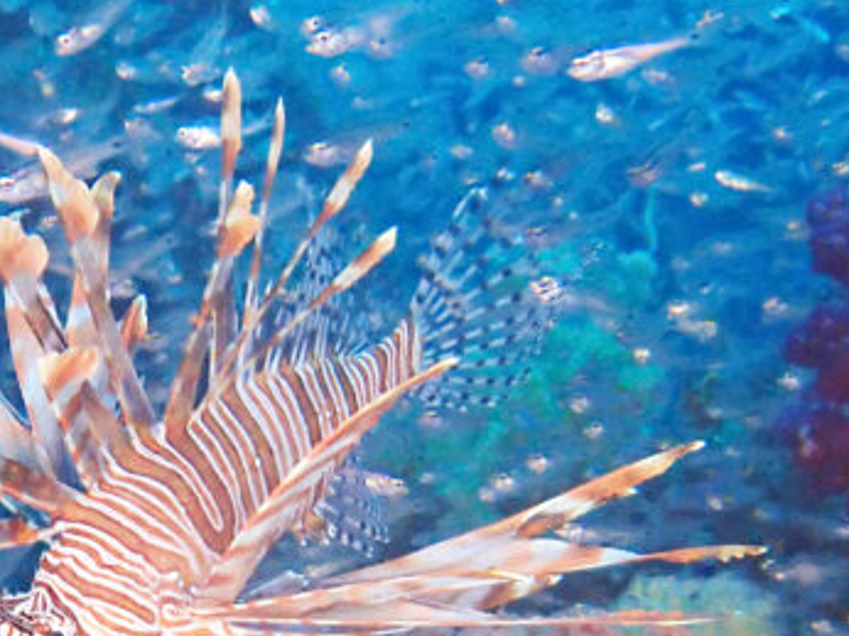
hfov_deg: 25.9
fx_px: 1814
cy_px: 712
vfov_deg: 19.0
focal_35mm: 74
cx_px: 174
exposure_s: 1/60
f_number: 2.8
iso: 500
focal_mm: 4.5
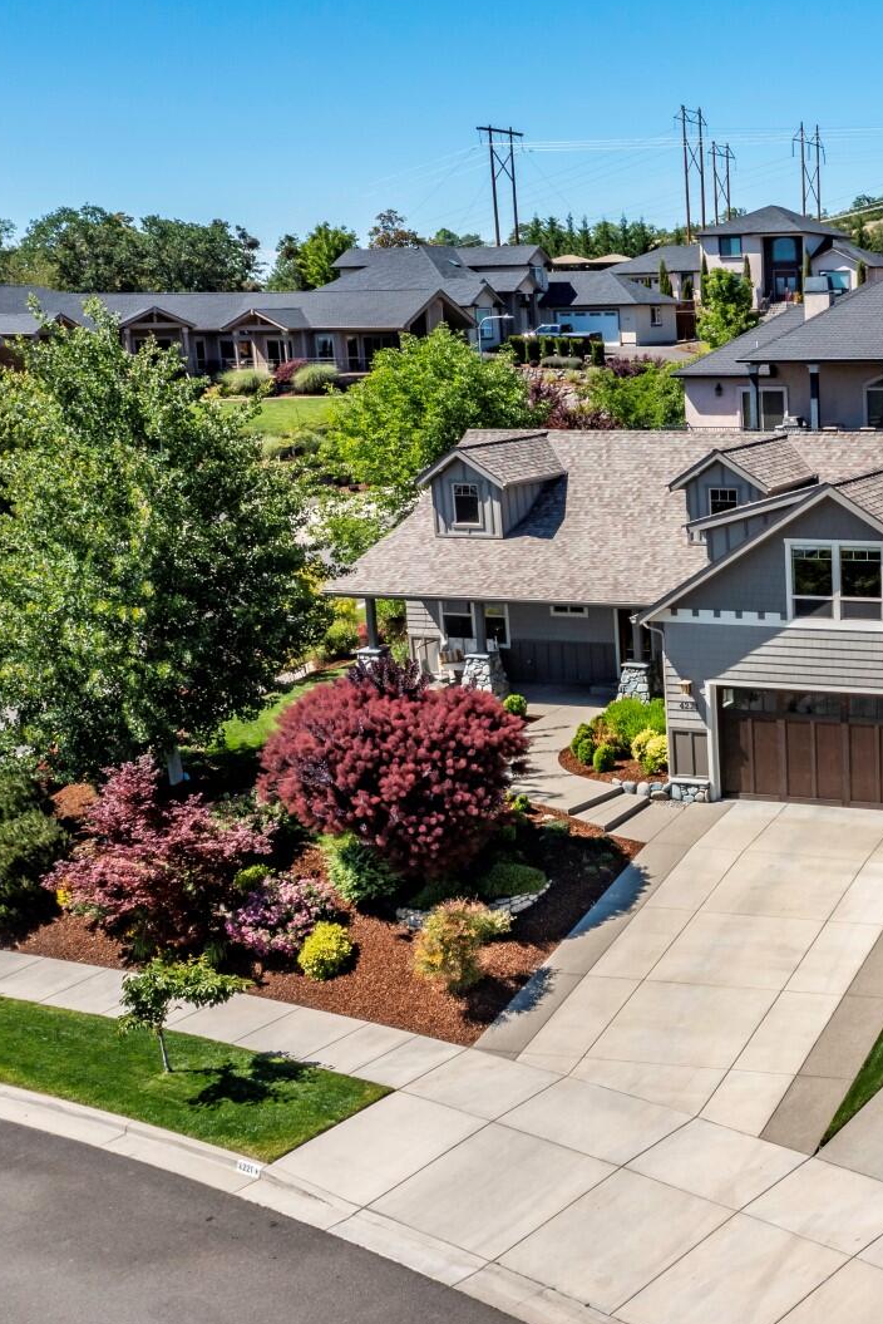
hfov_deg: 28.8
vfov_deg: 45.4
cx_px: 924
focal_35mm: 43
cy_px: 664
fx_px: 1581
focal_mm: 10.26
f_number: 7.1
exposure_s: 1/1000
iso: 100
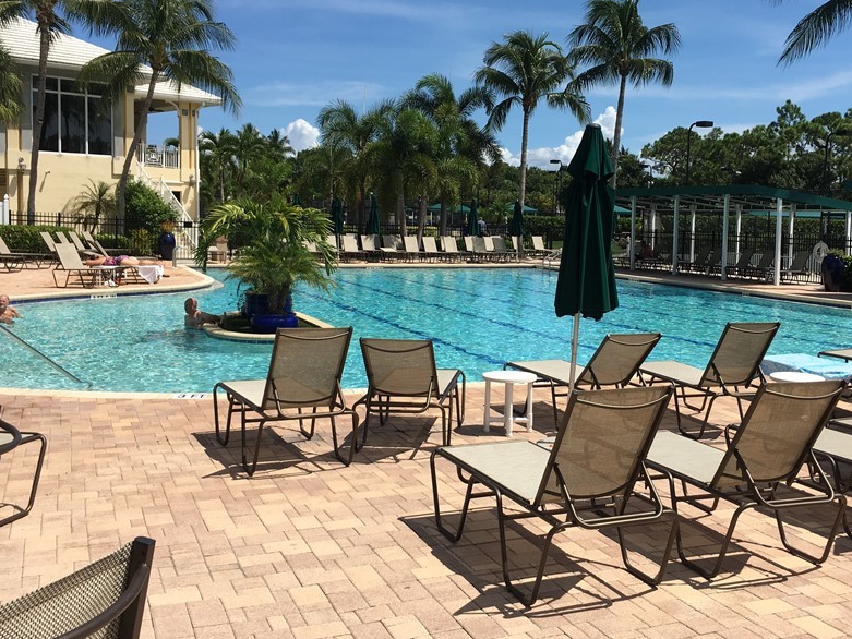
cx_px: 508
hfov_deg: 48.7
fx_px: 935
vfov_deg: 37.7
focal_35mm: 38
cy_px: 280
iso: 25
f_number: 2.2
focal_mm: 4.15
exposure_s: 1/2564
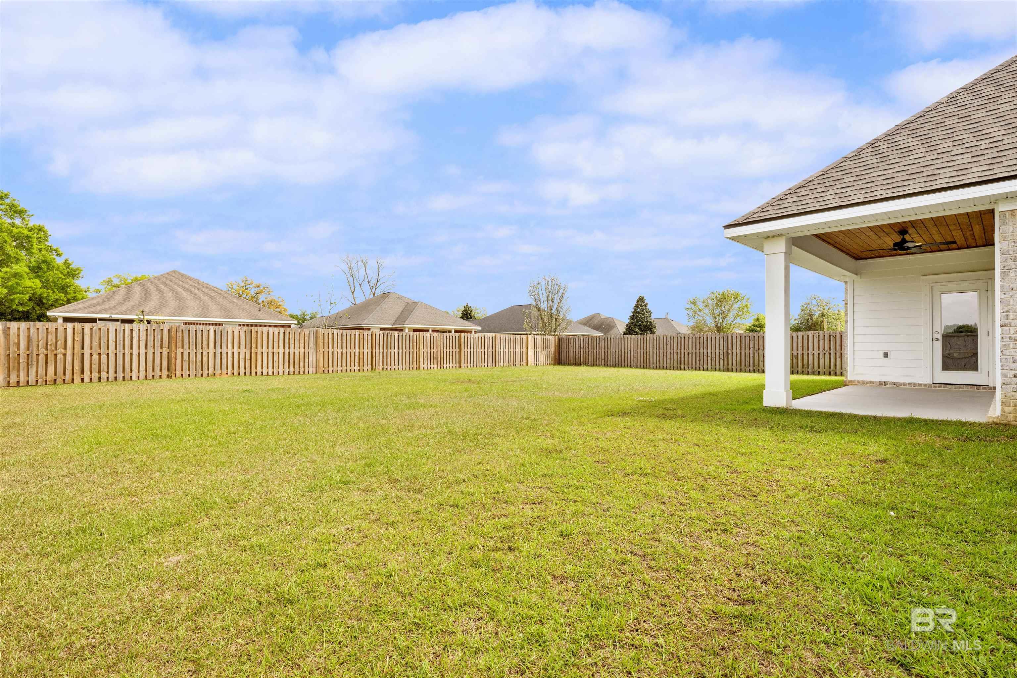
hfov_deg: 95.0
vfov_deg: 72.1
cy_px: 339
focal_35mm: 16
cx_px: 508
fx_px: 466
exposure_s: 1/250
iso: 400
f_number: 11
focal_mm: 16.5
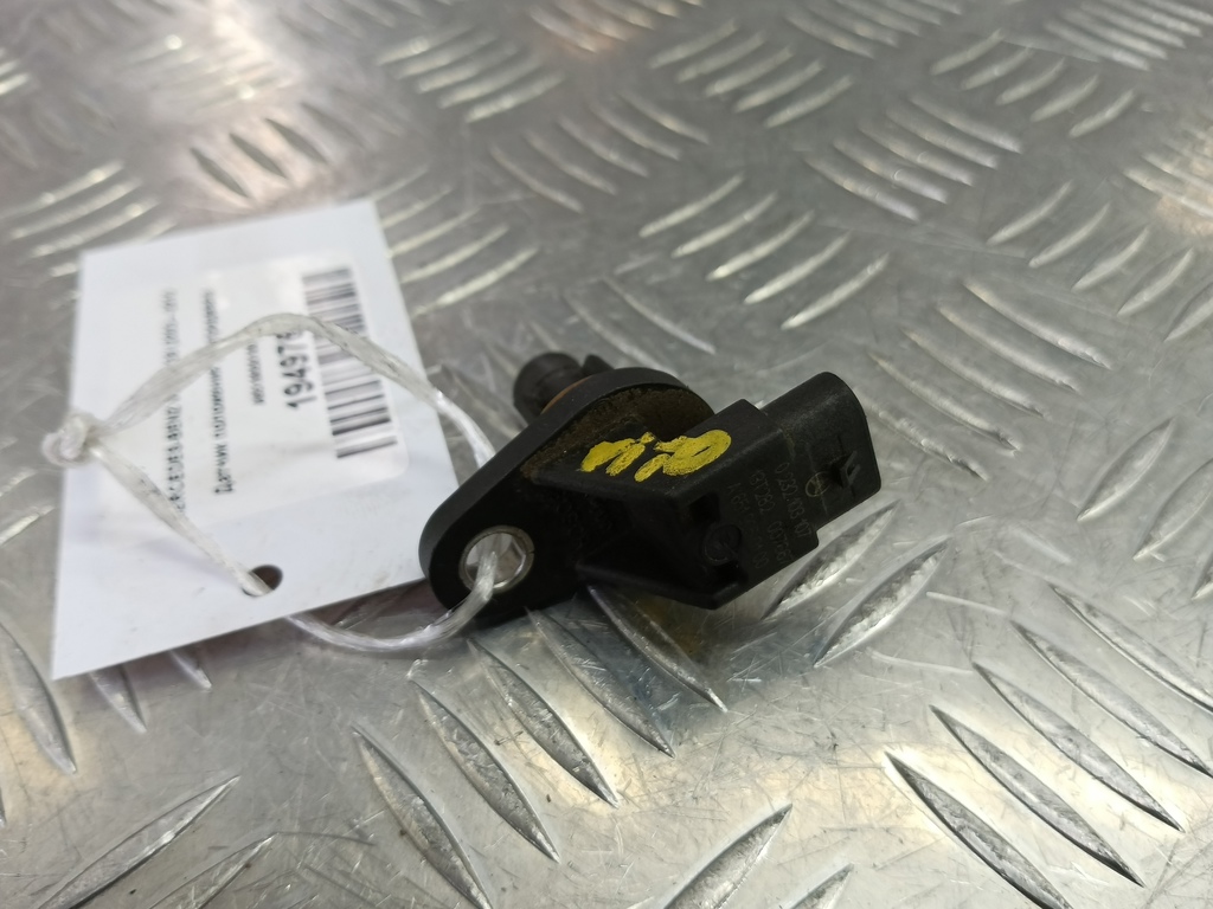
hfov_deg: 73.9
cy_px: 454
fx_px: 806
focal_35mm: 23
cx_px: 606
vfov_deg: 58.9
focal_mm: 4.11
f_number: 1.6
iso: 113
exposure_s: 1/50
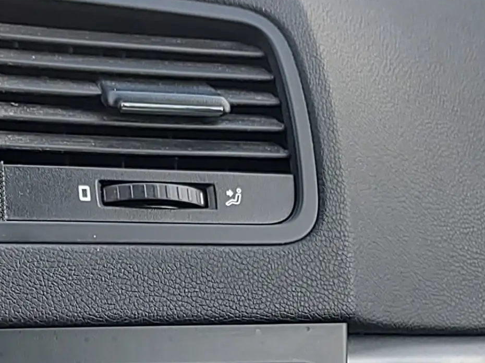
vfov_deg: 14.9
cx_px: 254
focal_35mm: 95
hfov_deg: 20.7
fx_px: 1331
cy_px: 455
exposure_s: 1/164
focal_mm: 5.56
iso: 100
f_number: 1.8
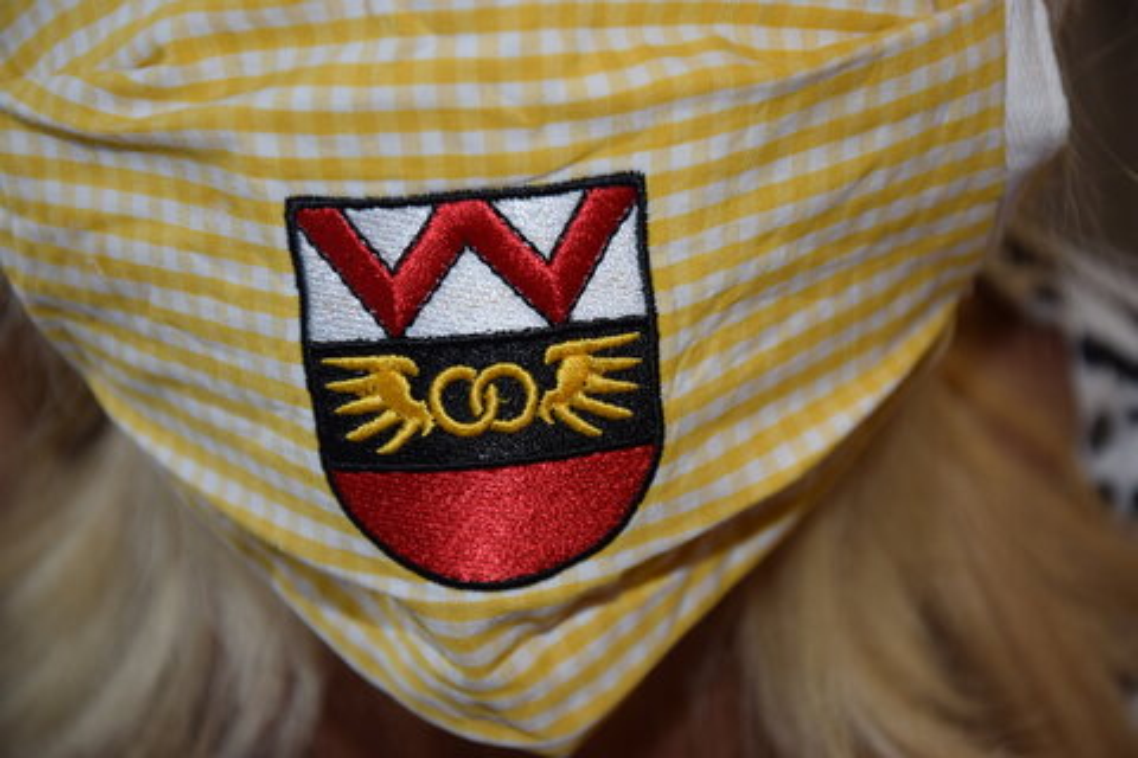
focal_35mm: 128
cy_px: 379
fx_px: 4030
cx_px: 569
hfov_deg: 16.1
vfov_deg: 10.8
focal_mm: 85
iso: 360
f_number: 5.6
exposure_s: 1/100
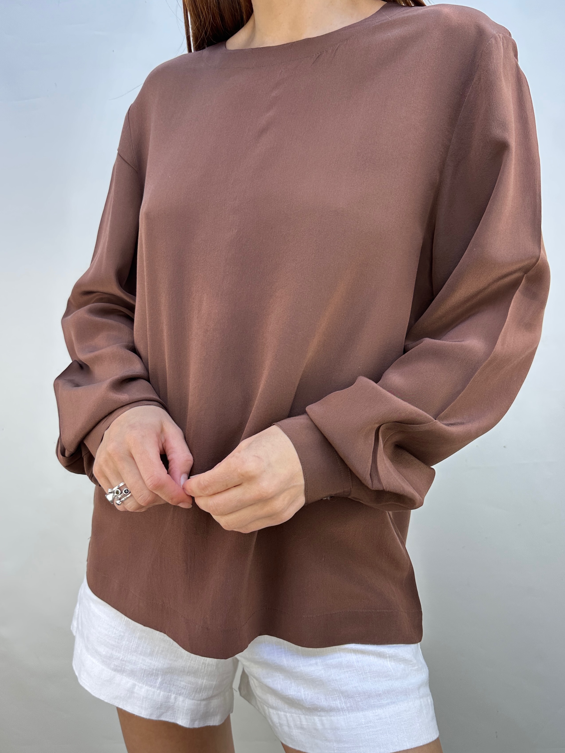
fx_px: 522
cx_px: 282
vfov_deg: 71.6
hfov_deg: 56.8
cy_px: 376
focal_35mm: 24
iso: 64
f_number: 1.78
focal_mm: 6.86
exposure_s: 1/236
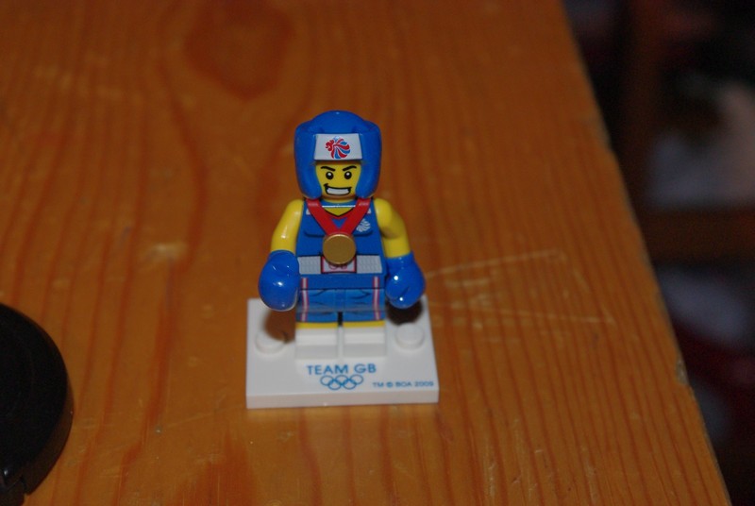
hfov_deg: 33.4
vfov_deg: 22.7
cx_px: 378
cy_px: 253
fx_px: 1260
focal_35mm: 60
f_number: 6.7
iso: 800
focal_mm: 40
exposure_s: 1/60
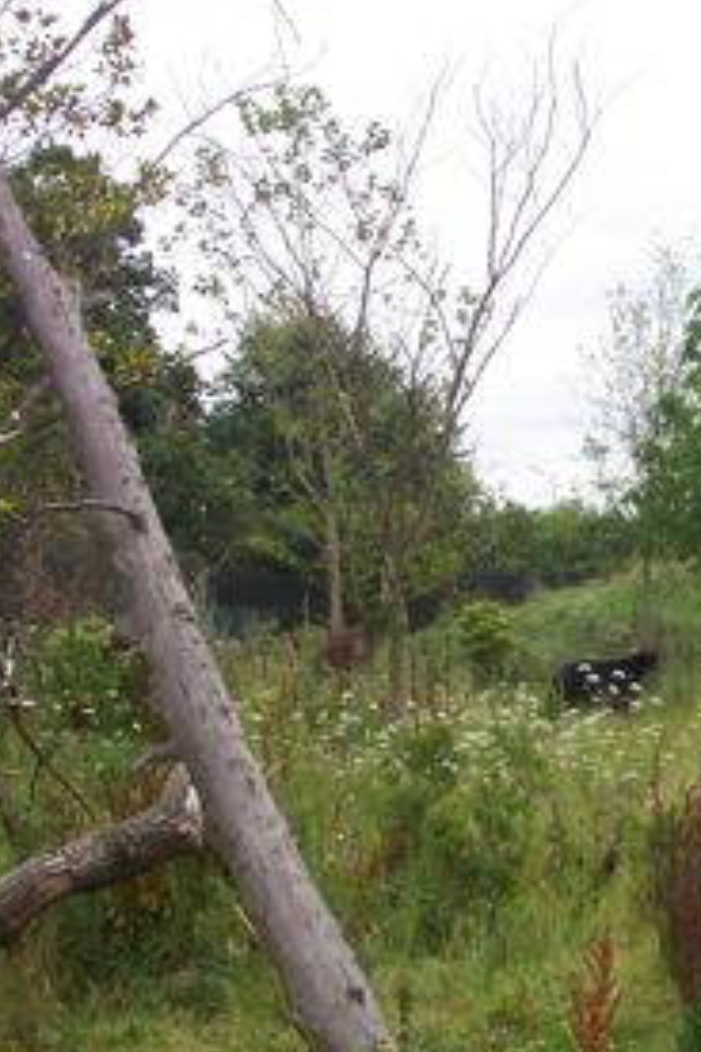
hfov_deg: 16.6
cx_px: 634
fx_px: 2366
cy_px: 713
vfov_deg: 24.9
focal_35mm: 81
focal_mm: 7.5
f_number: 9.5
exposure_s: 1/125
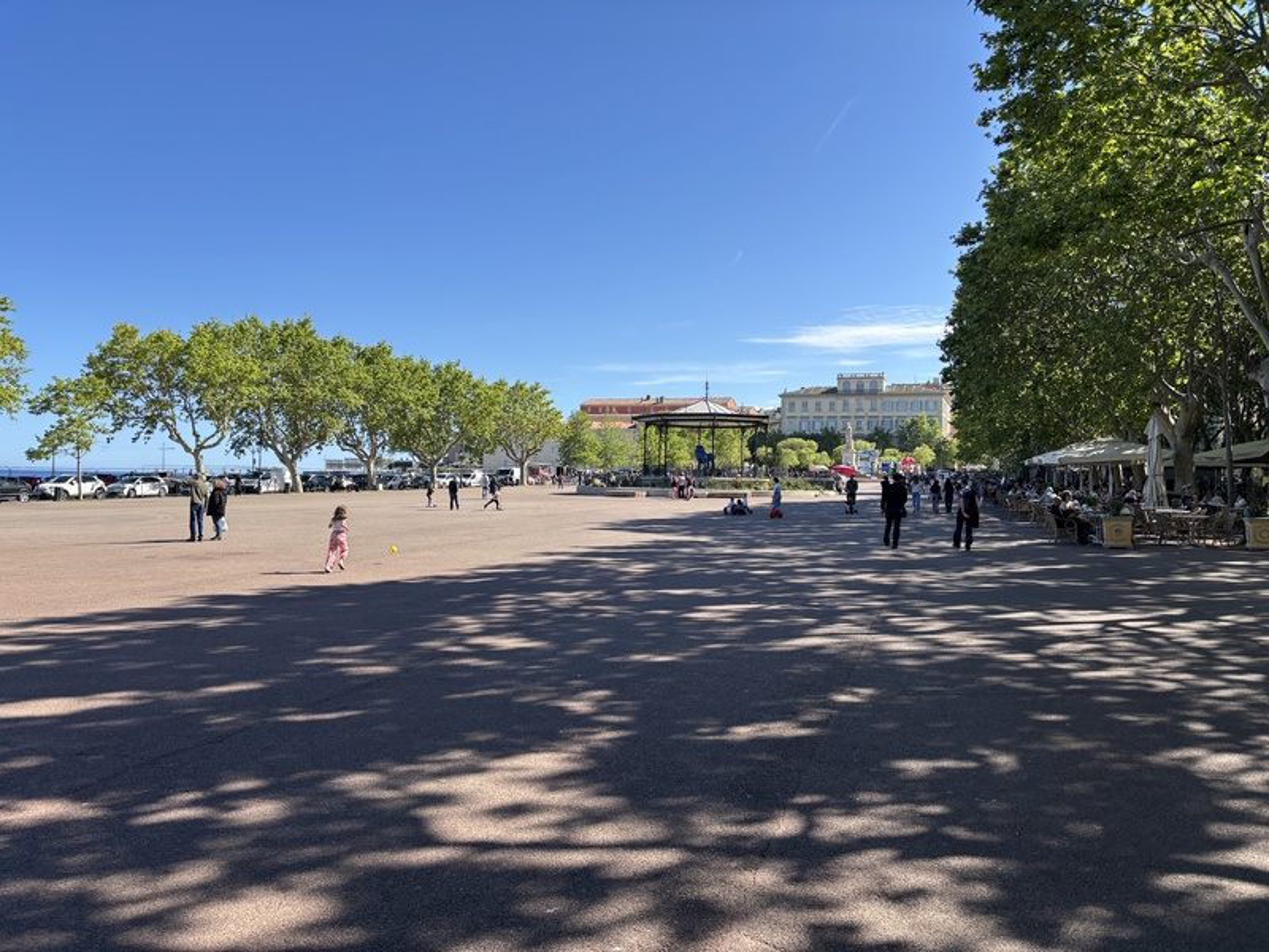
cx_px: 634
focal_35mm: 26
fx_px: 953
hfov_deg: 67.3
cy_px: 476
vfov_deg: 53.1
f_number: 1.6
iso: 50
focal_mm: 5.96
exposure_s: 1/2639
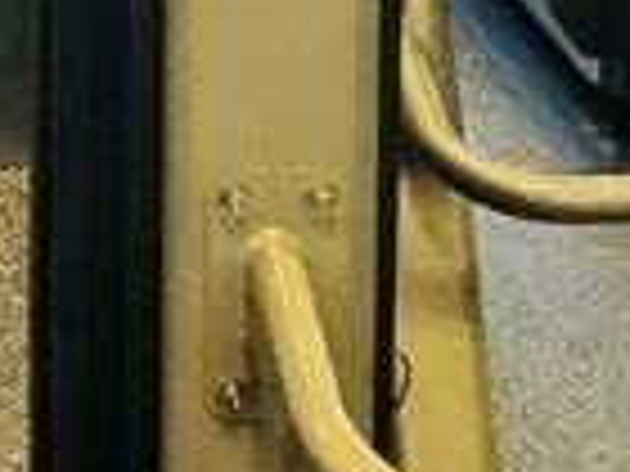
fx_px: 3731
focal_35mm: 205
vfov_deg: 7.1
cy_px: -378
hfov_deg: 9.5
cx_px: -194
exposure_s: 1/30
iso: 40
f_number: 1.8
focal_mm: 3.99
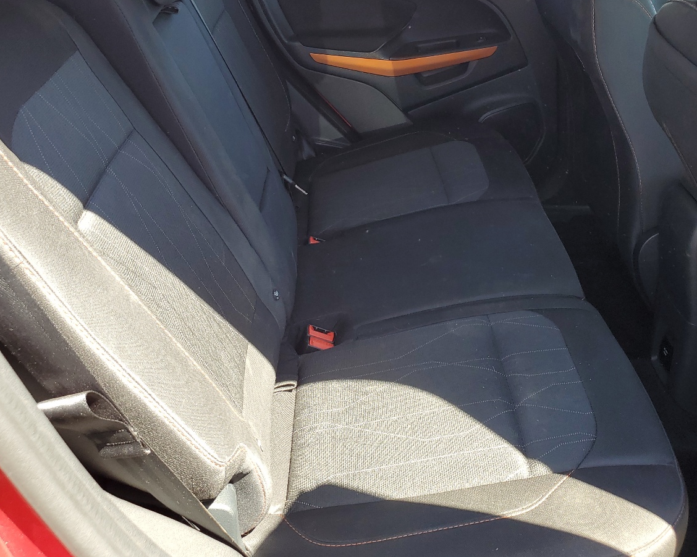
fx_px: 742
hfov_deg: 50.1
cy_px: 190
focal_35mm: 36
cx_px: 400
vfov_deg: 40.7
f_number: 1.5
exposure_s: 1/161
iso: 50
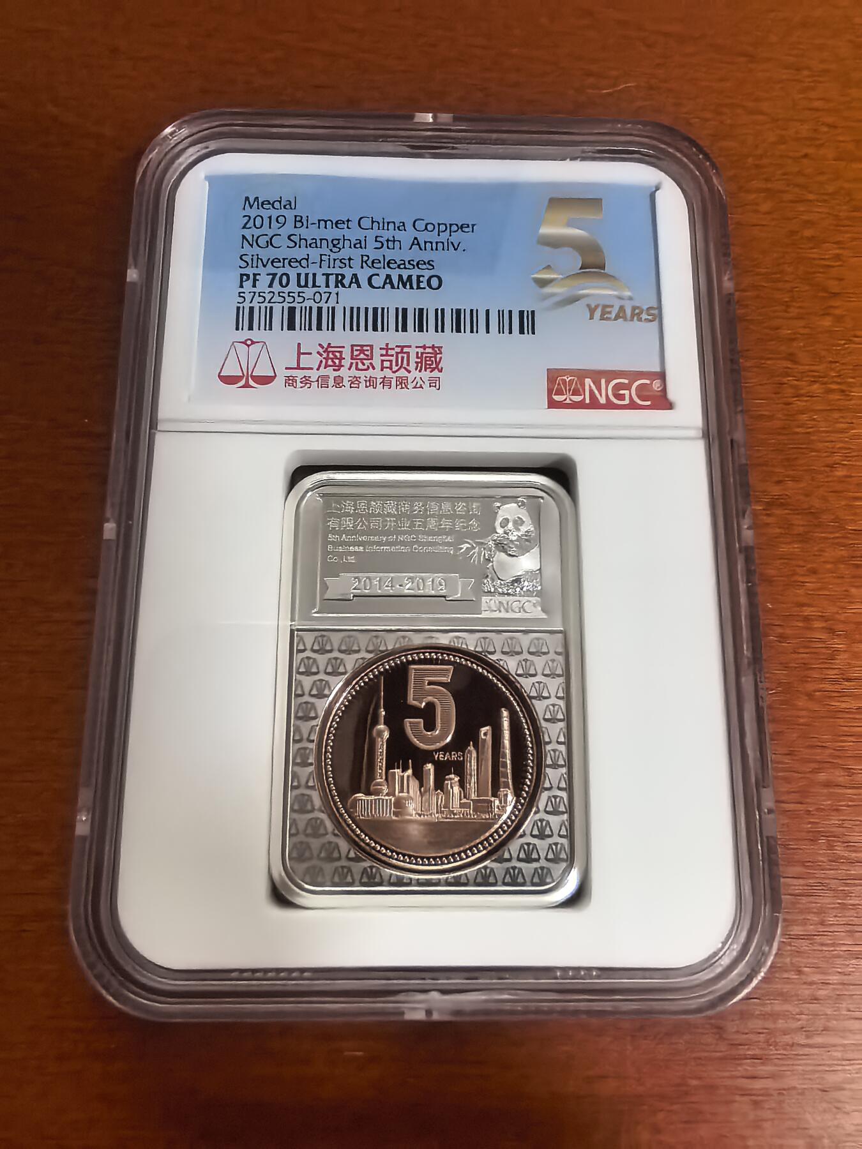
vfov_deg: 71.6
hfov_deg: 56.8
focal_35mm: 24
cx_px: 431
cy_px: 574
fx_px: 797
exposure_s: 1/20
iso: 800
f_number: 2.2
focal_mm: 1.68
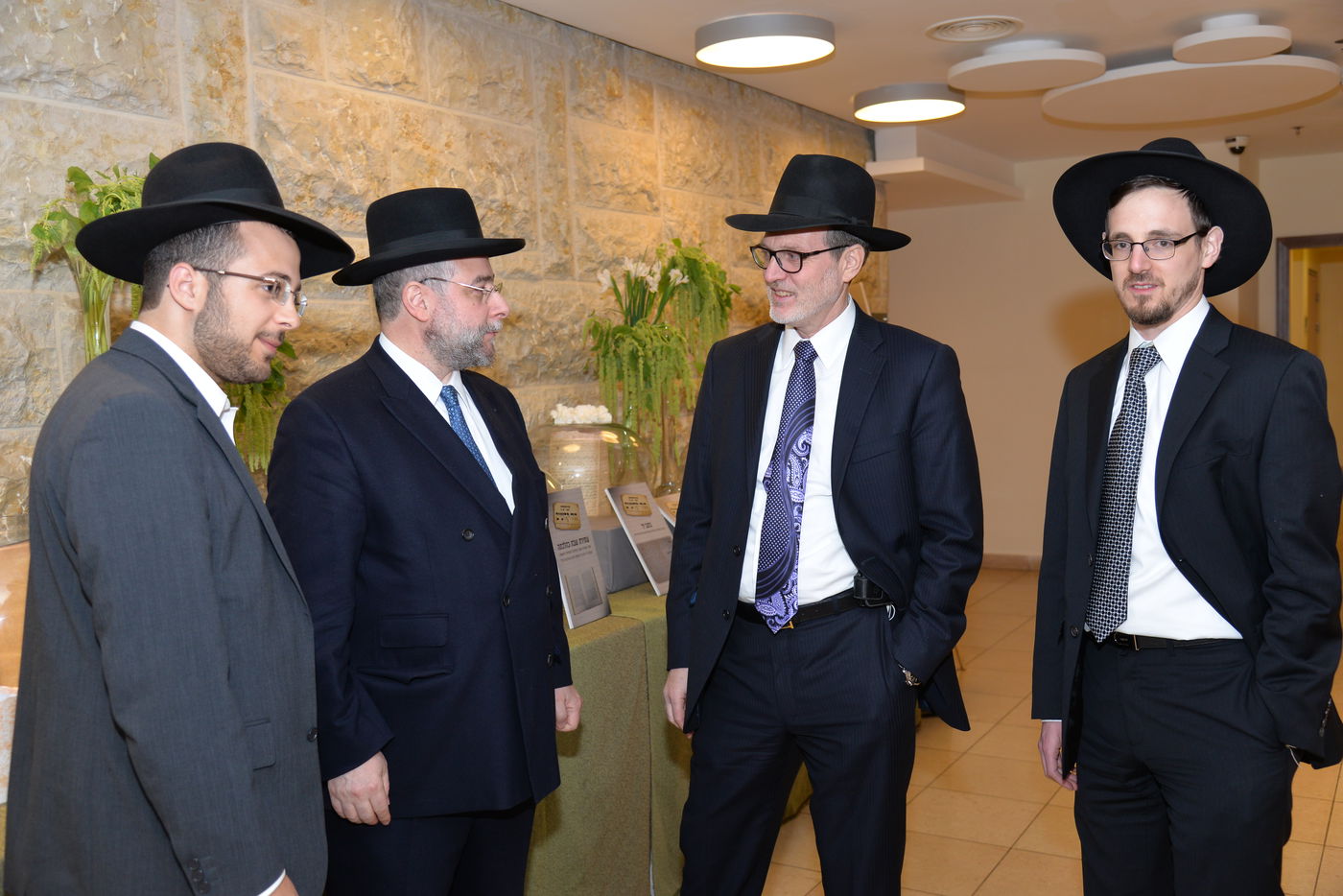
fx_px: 1269
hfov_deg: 55.8
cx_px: 672
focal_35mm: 34
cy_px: 448
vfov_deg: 38.9
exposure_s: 1/160
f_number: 4.5
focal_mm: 34
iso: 800
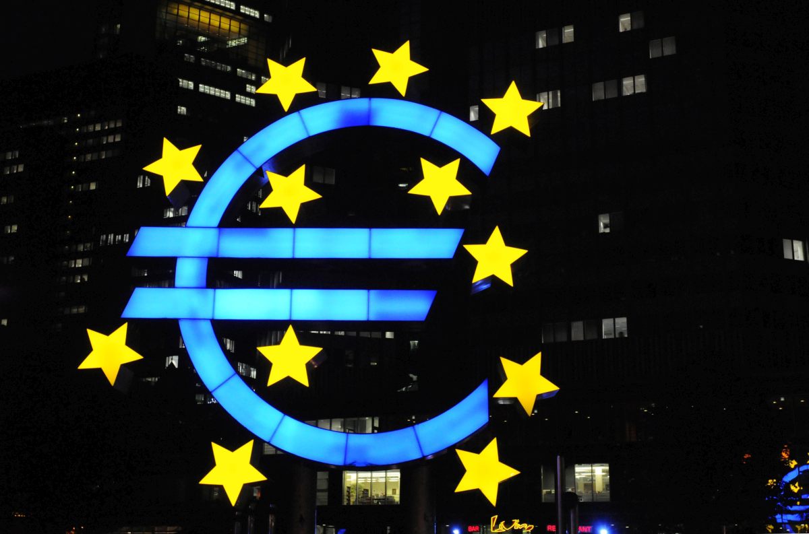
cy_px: 267
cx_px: 404
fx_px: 1076
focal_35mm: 48
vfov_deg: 27.9
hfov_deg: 41.2
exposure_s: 1/60
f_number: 5.6
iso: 2500
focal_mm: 32
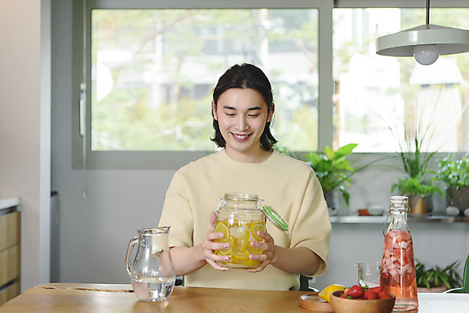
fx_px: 808
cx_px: 234
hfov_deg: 32.4
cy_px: 156
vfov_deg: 21.9
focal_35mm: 62
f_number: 3.2
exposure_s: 1/100
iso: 200
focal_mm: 62
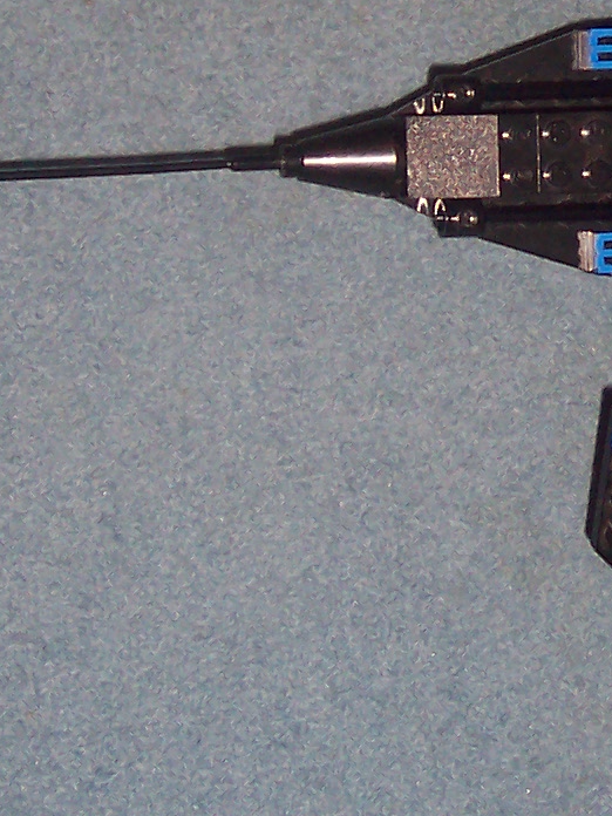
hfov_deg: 8.0
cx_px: 687
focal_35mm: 184
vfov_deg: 10.7
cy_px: 113
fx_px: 4337
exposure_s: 1/45
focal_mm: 10.1
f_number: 3.4
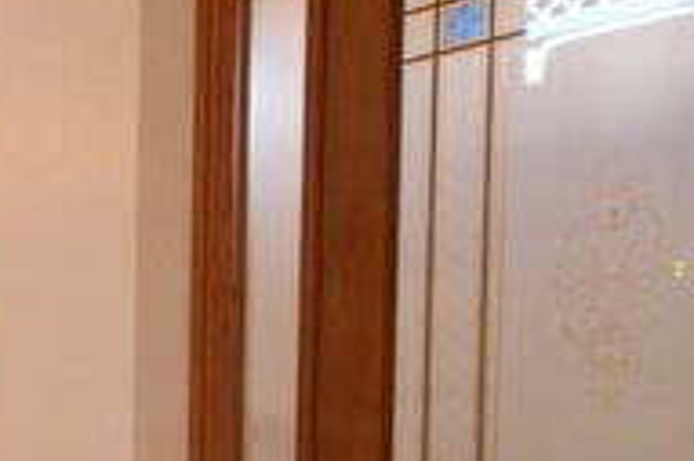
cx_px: -236
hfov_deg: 28.7
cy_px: 563
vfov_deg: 22.5
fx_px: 1059
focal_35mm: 55
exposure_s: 1/80
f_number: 4
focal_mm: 10
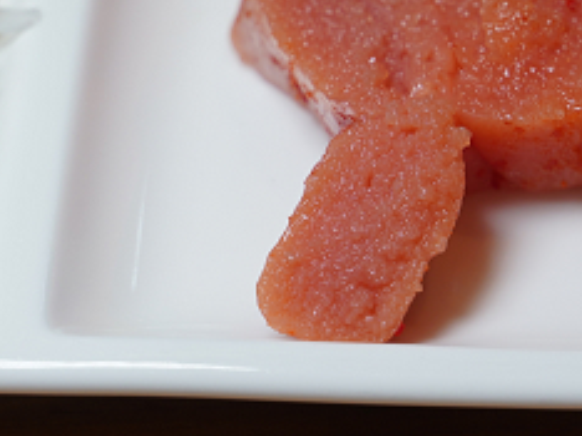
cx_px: 562
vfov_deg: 6.5
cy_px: -202
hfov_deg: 8.7
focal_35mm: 227
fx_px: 3813
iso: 100
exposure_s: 1/60
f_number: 4
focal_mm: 46
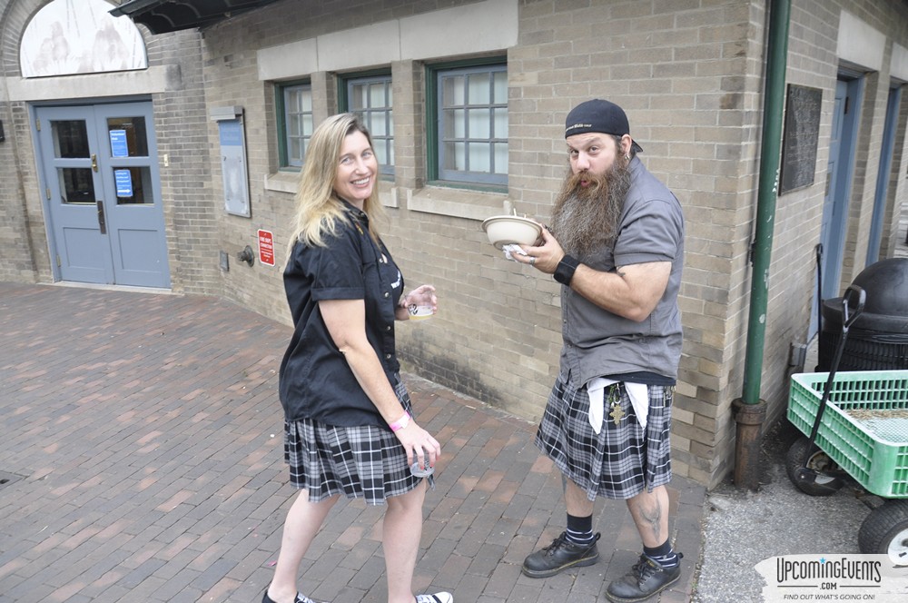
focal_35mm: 27
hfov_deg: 67.4
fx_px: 680
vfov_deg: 47.8
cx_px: 454
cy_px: 302
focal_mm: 18
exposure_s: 1/40
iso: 400
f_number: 6.3
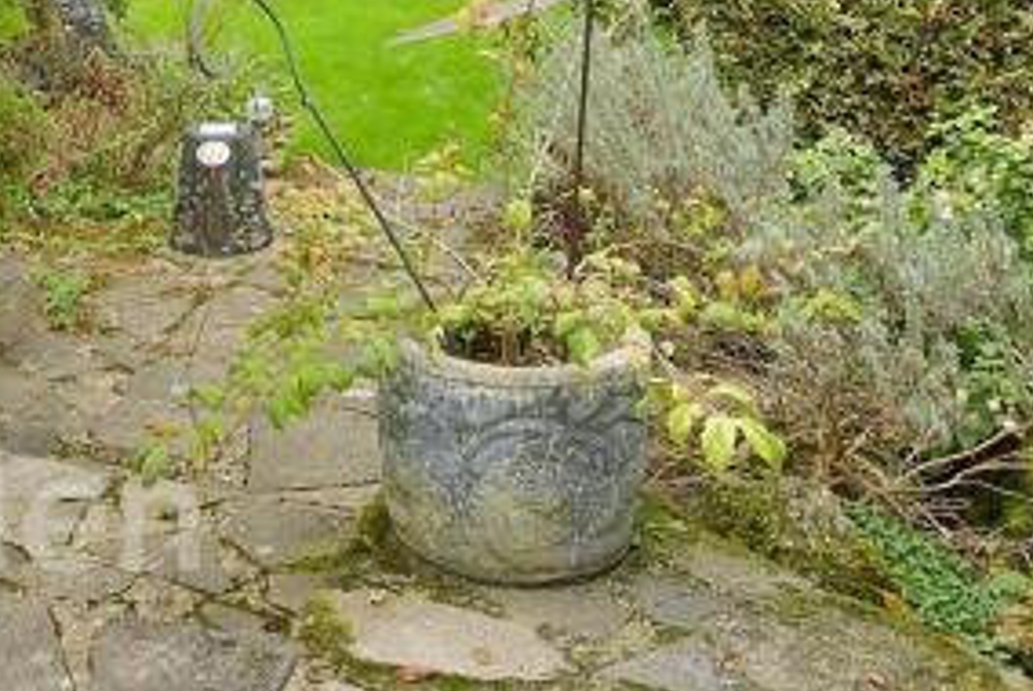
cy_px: -336
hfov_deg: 35.7
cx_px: 222
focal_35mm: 54
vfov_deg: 21.3
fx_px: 1551
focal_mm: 10
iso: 125
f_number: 8
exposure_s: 1/50
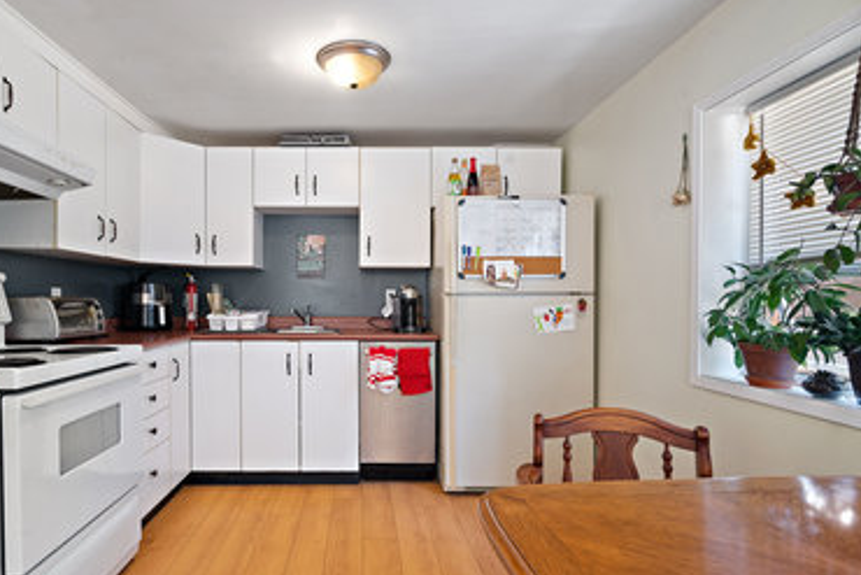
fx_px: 478
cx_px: 362
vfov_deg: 62.0
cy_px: 300
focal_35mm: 20
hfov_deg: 83.3
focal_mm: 17
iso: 320
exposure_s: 4
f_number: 9
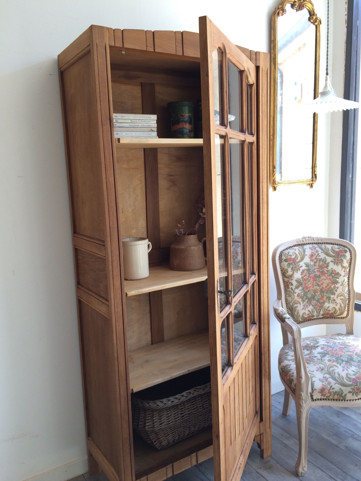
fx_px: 403
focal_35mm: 29
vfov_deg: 61.7
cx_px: 180
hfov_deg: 48.2
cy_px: 240
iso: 50
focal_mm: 4.15
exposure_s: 1/100
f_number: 2.2
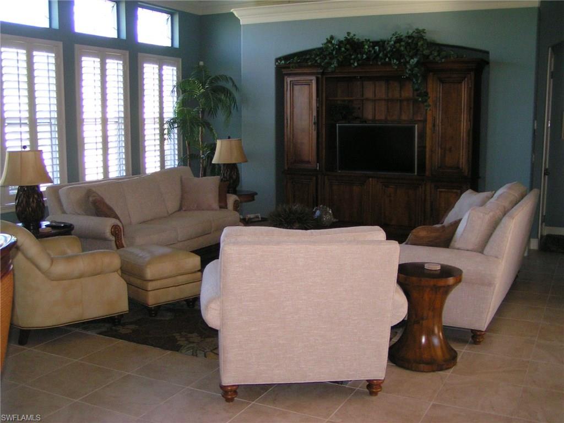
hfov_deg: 49.0
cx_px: 282
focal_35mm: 38
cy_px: 212
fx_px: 619
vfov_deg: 37.7
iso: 200
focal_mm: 5.8
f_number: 2.8
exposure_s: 1/40
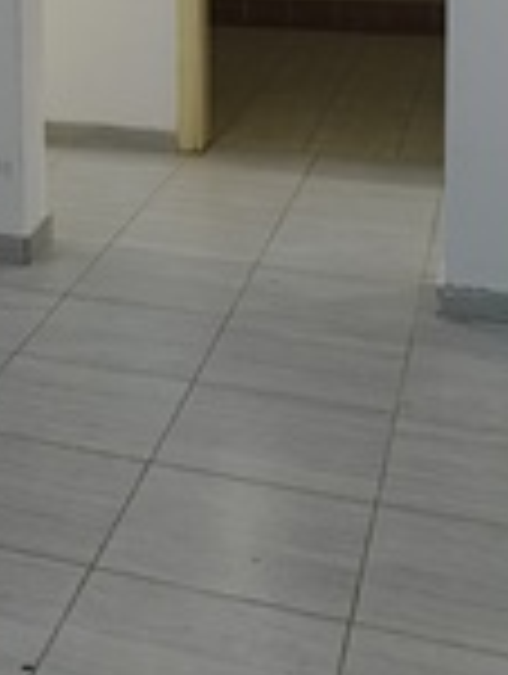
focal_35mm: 73
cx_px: -160
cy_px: -72
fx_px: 1424
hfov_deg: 18.7
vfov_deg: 24.8
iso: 169
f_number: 1.87
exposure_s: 1/120
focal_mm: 5.56
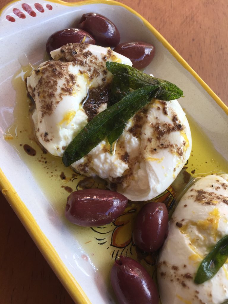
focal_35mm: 29
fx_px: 255
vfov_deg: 61.7
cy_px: 152
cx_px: 114
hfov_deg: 48.2
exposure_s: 1/120
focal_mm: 4.15
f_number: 2.2
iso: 32
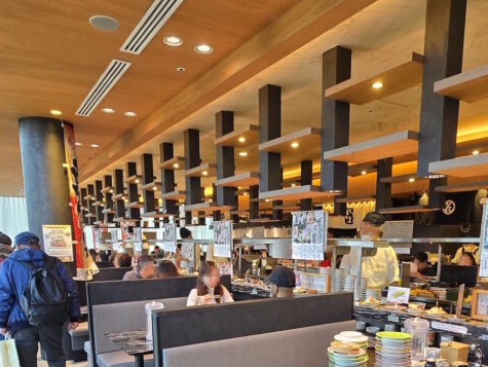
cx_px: 252
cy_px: 322
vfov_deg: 45.7
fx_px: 395
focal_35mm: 28
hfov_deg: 63.4
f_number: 2.2
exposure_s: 1/50
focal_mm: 1.7
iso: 80
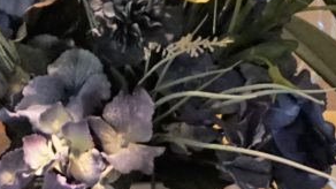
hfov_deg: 8.8
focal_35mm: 241
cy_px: 354
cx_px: -91
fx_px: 2143
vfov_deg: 5.0
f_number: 5
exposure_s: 1/60
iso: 3200
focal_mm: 31
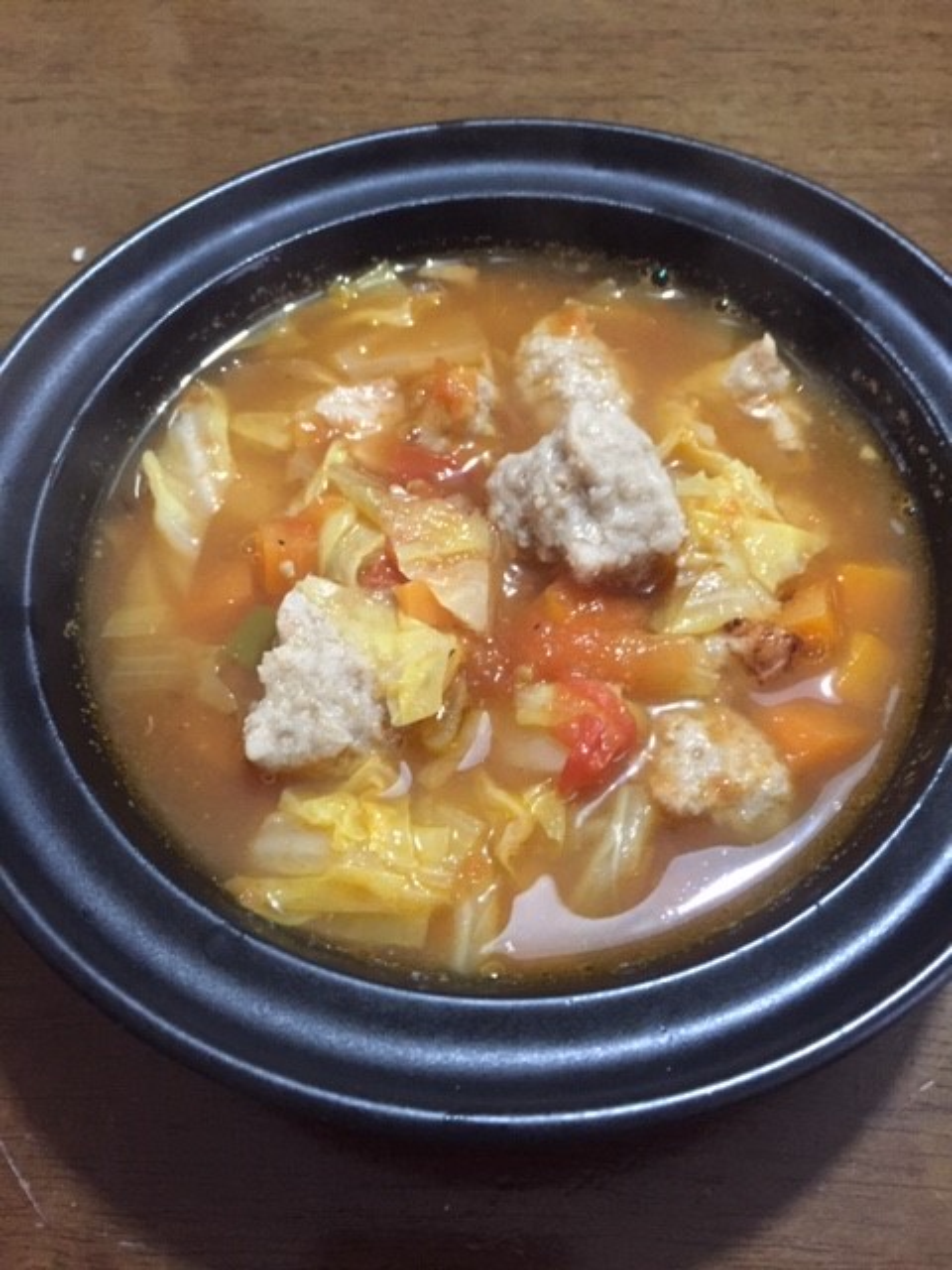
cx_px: 476
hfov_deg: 48.2
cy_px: 635
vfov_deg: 61.7
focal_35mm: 29
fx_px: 1063
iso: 250
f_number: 2.2
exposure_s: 1/15
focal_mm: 4.15
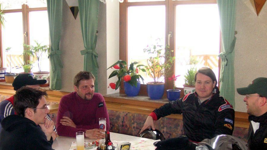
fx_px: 411
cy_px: 112
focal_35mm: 58
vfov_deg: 20.6
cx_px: 138
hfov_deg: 36.0
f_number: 3.3
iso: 160
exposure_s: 1/60
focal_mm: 7.8
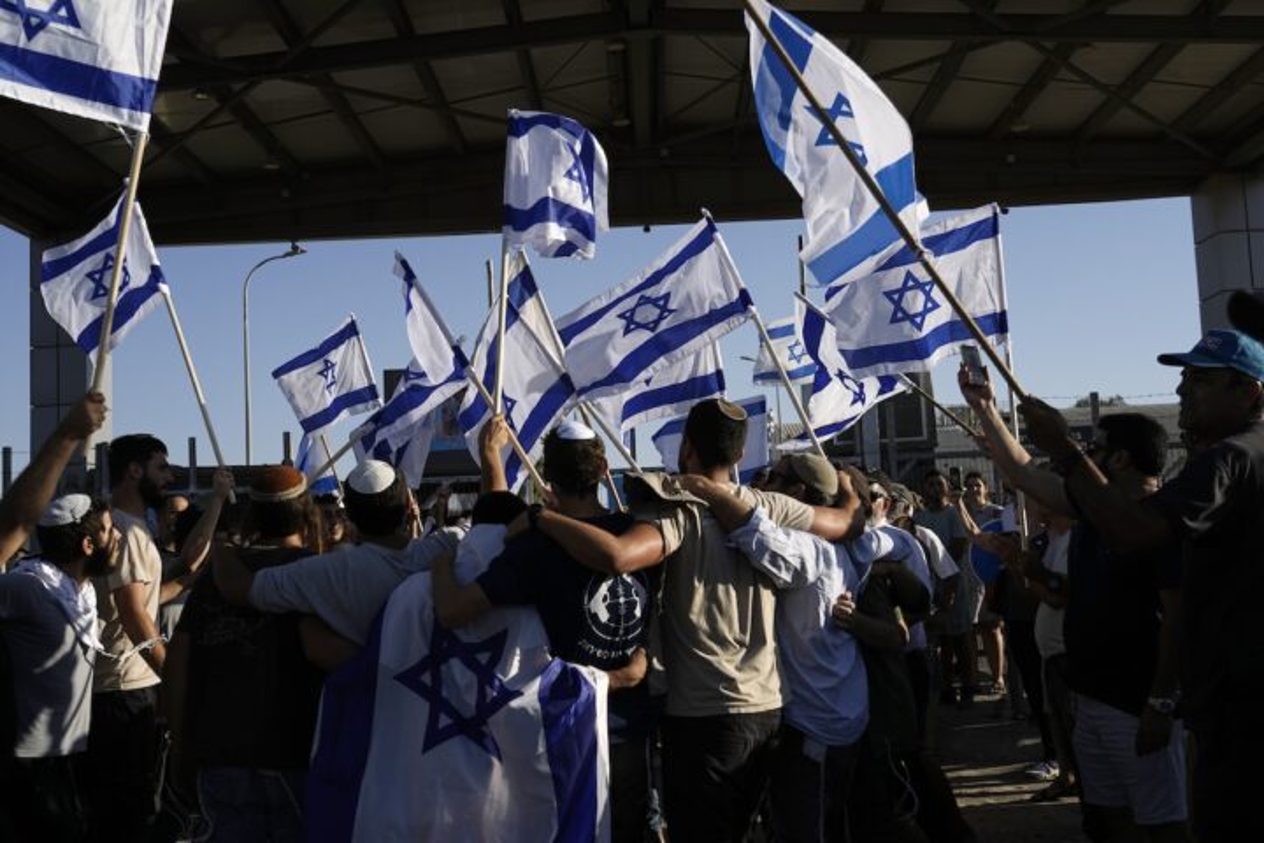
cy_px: 422
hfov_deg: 53.1
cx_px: 632
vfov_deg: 36.9
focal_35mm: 36
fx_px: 1264
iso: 100
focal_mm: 36
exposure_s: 1/2500
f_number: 4
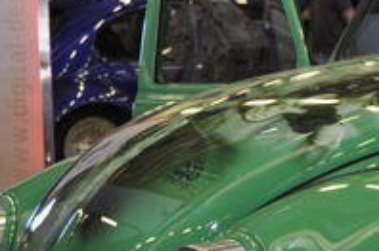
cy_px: 181
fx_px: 1428
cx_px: 519
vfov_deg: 10.0
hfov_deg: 14.4
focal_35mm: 136
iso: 400
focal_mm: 28
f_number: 5
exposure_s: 1/60
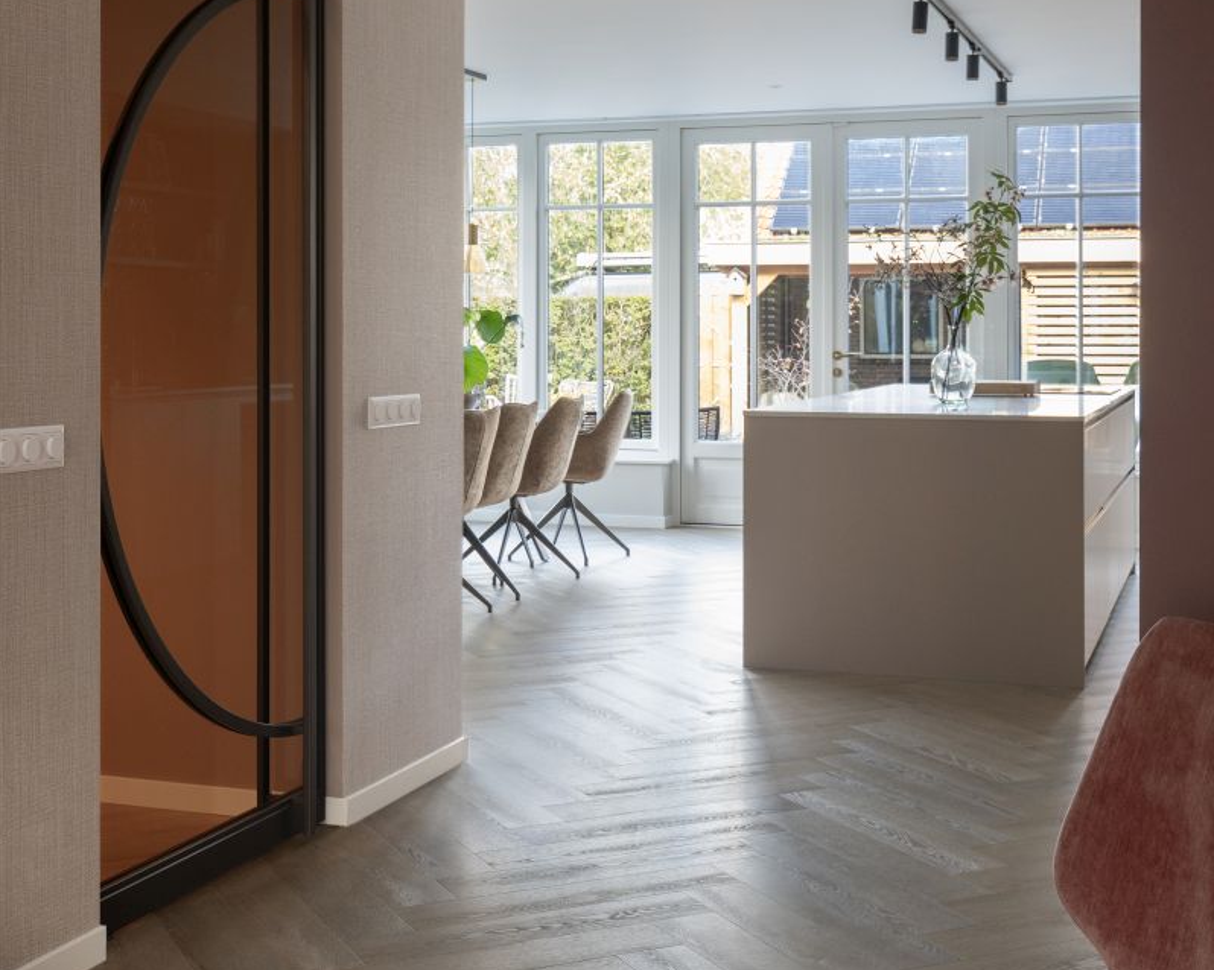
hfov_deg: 38.8
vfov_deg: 31.4
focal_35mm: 48
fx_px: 1724
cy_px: 406
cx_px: 607
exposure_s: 1/2
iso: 800
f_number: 10
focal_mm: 34
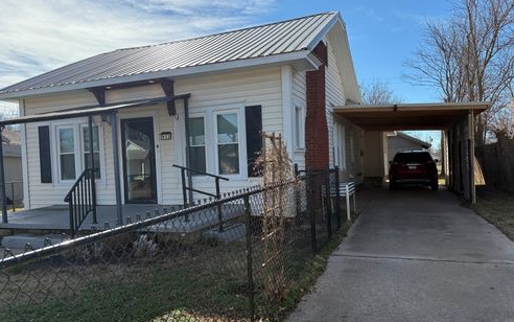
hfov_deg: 66.4
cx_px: 255
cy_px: 170
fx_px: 392
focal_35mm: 28
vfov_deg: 44.6
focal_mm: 5.96
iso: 64
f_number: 1.6
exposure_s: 1/2985
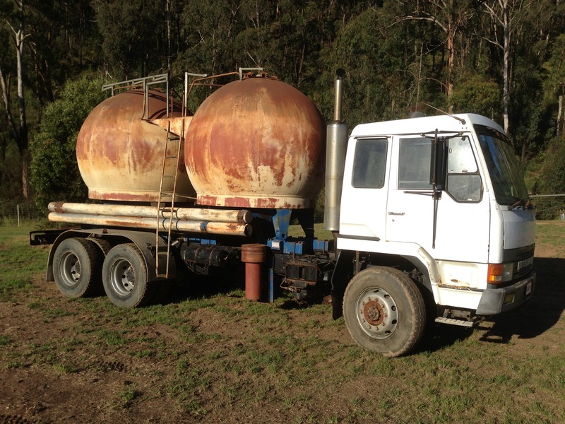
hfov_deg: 55.4
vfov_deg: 42.9
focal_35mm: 33
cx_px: 282
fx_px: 539
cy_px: 212
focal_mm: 4.13
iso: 50
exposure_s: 1/1808
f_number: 2.4
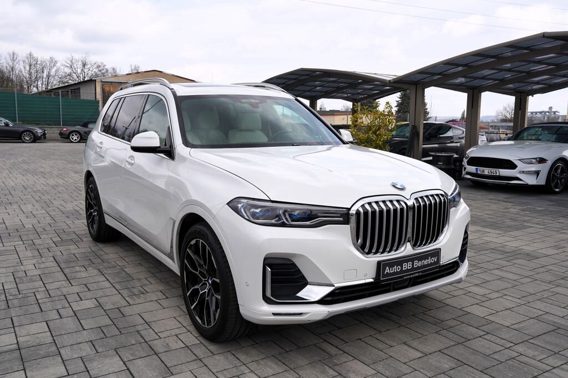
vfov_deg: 41.1
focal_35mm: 32
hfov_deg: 58.7
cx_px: 284
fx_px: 505
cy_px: 189
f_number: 7.1
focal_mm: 32
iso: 100
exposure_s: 1/250
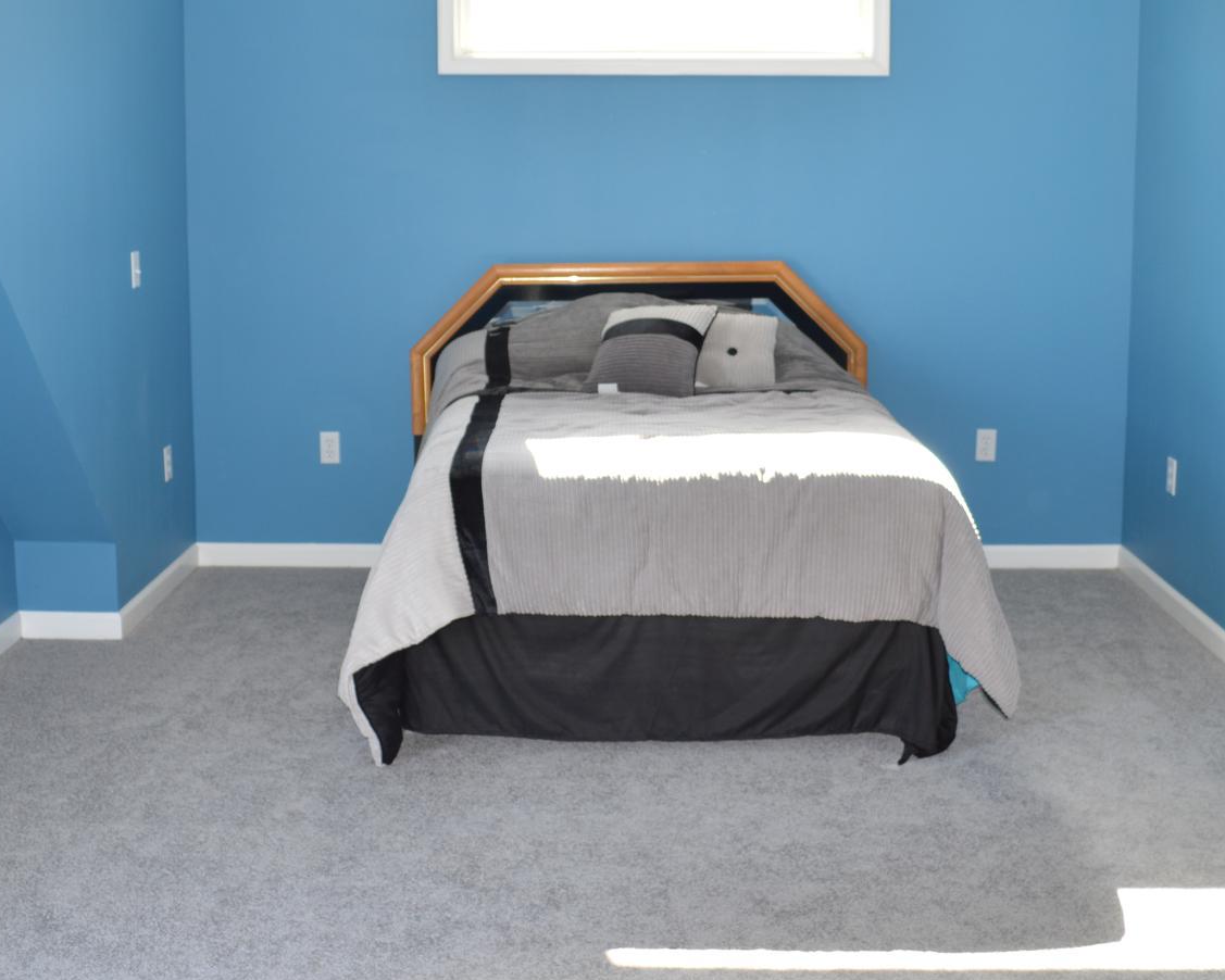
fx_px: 1668
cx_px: 600
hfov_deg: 40.3
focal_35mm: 46
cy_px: 374
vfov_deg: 32.6
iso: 110
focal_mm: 18
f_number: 3.5
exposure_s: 1/30
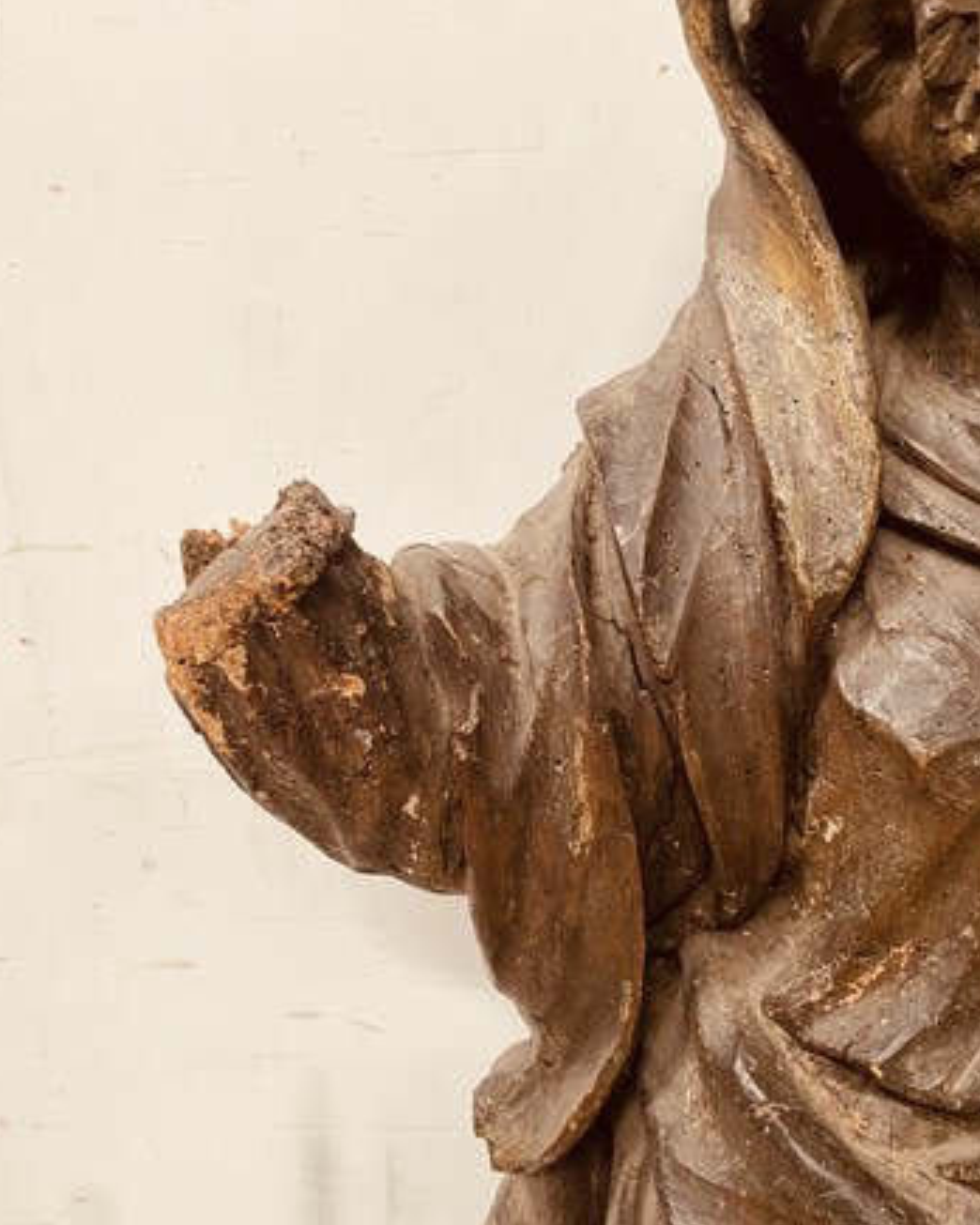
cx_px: 487
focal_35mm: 28
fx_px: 1015
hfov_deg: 51.5
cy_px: 665
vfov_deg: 62.1
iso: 200
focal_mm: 4.25
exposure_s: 1/60
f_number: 1.8
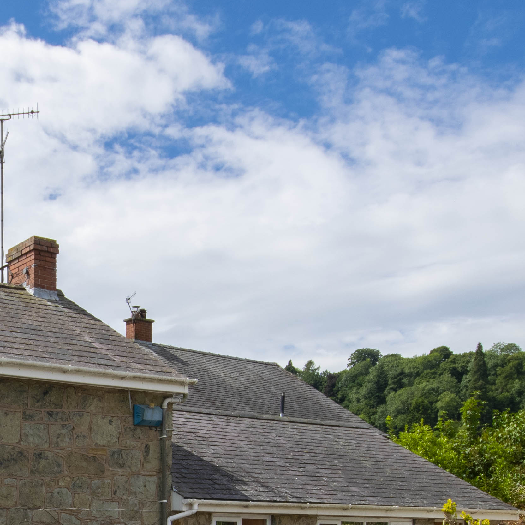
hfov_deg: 32.7
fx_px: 789
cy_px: 529
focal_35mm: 46
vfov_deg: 33.5
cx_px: -40
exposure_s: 1/400
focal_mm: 10
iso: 200
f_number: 10
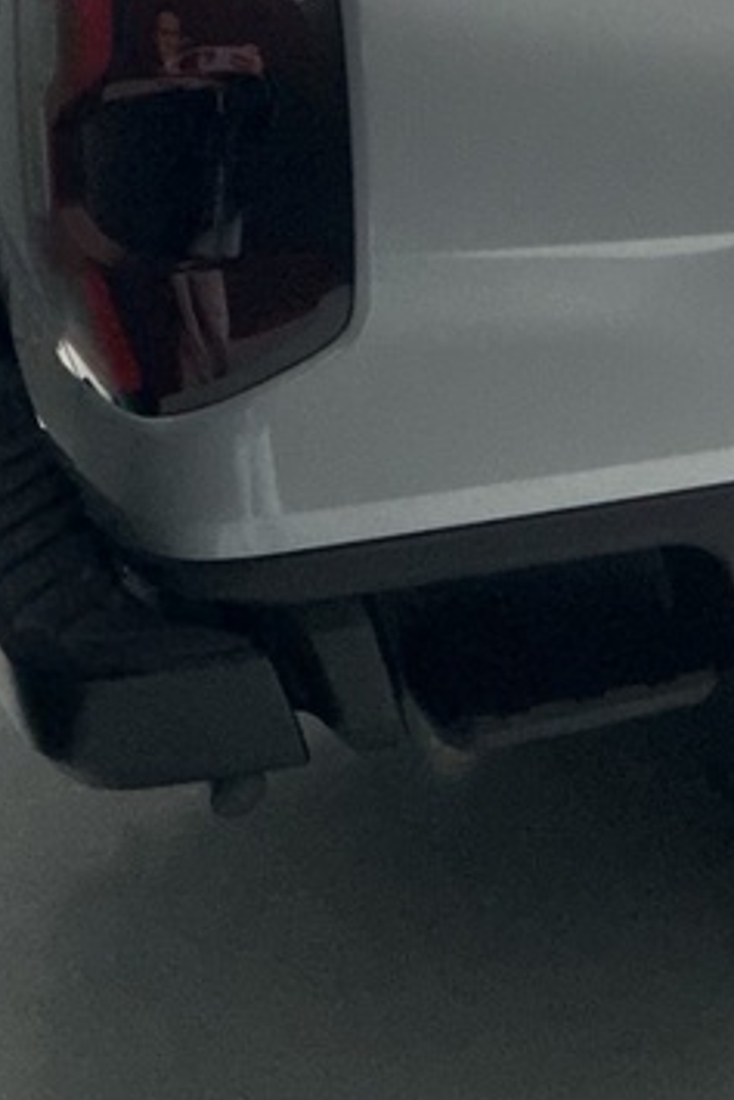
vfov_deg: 43.3
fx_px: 1283
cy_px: 161
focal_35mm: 42
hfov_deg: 27.7
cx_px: 898
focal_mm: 2.22
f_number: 2.2
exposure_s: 1/100
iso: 500
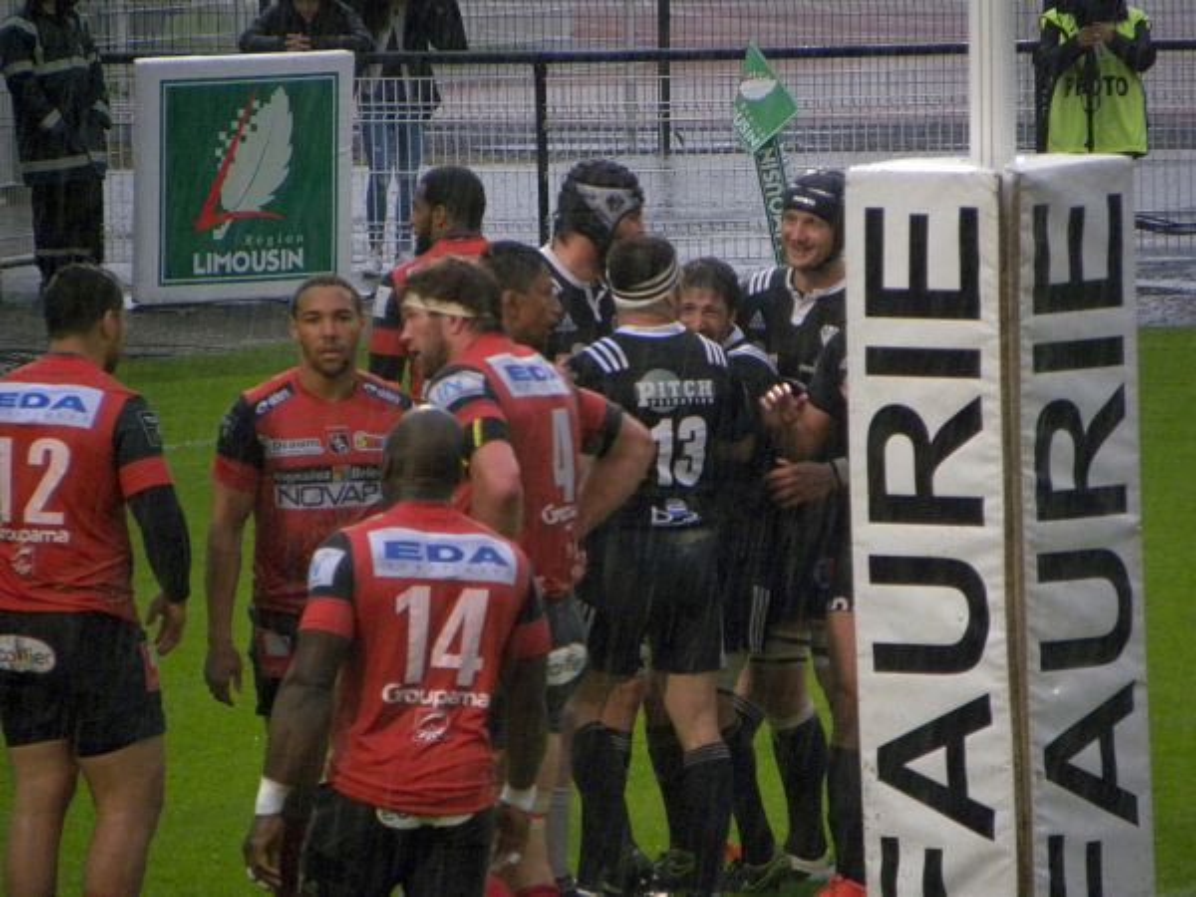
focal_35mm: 550
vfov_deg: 2.7
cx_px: 598
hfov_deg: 3.6
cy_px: 448
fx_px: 19003
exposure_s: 1/104
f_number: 5
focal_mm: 97.8
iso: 400
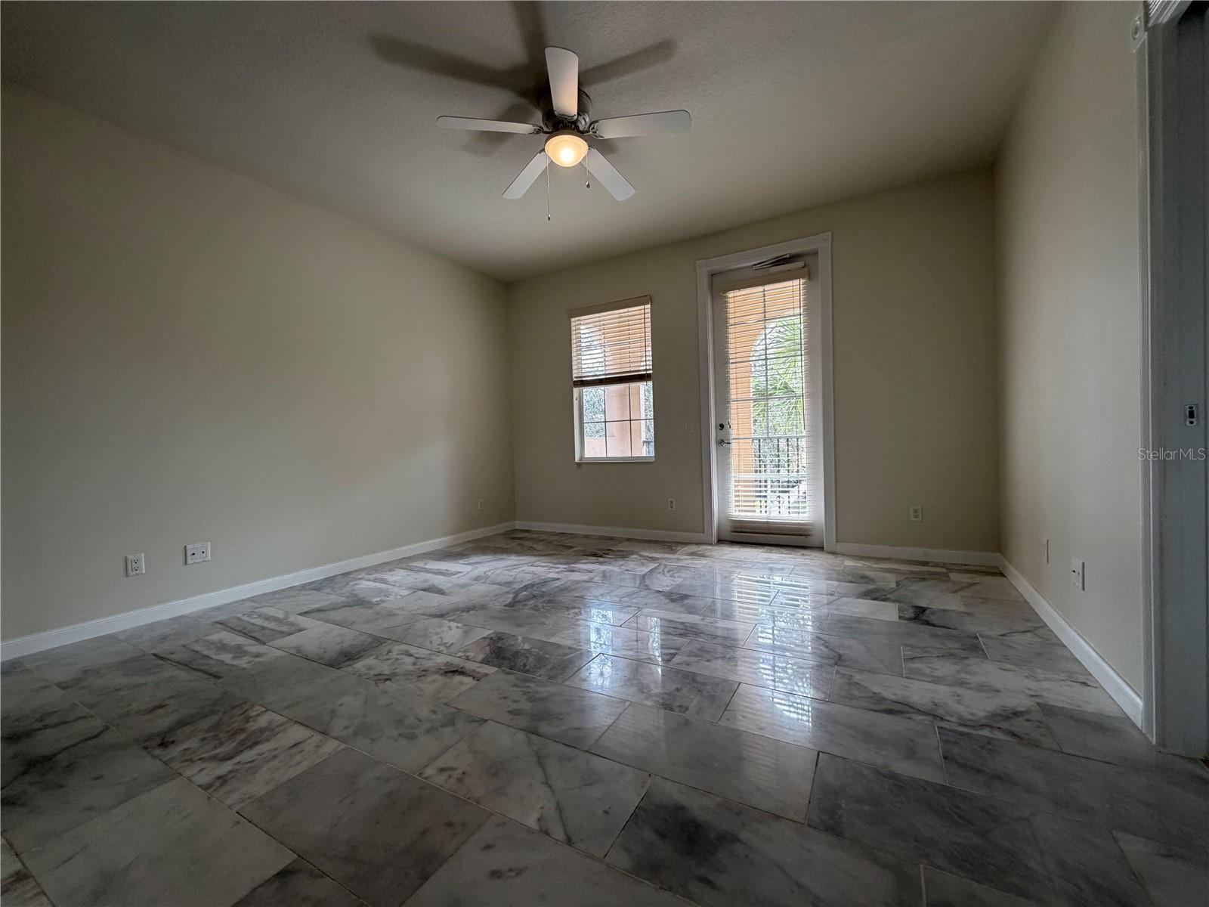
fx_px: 489
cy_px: 454
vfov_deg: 85.7
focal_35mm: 14
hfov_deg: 102.1
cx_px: 604
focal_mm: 2.22
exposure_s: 1/120
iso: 160
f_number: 2.2
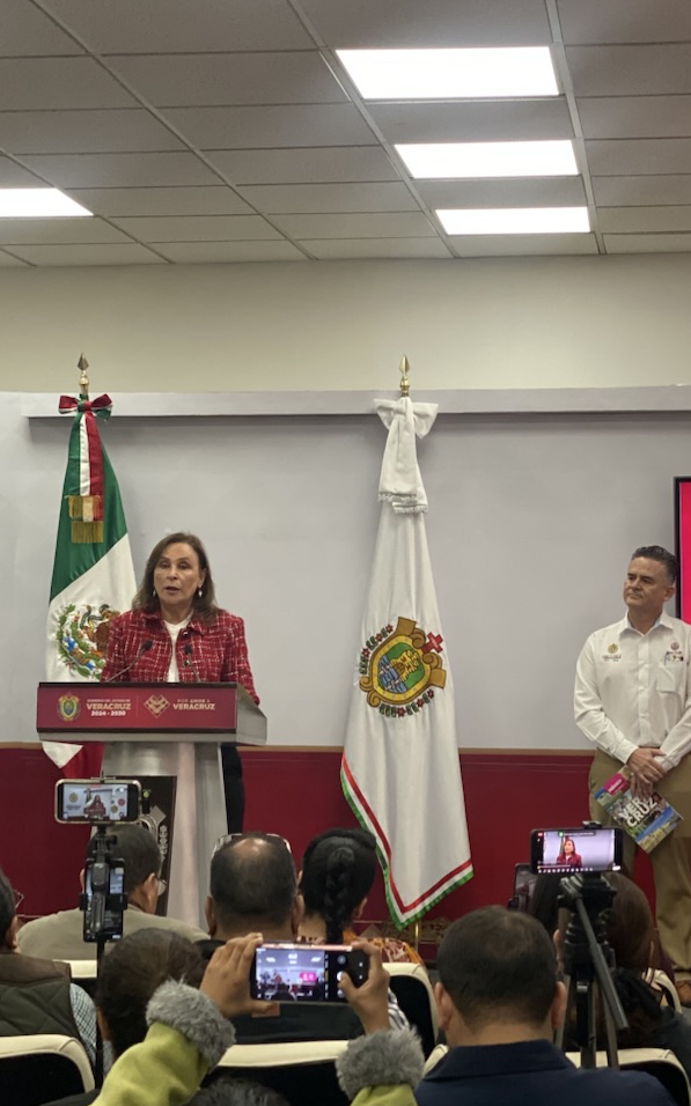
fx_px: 2261
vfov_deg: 27.5
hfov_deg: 17.4
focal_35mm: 75
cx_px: 374
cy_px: 552
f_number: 2
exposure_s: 1/120
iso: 160
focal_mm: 6
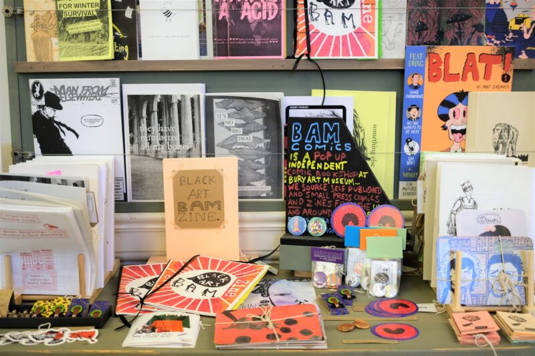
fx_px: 609
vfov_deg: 32.6
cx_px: 268
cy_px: 178
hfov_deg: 47.4
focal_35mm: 41
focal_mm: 27
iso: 400
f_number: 2.8
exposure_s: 1/30
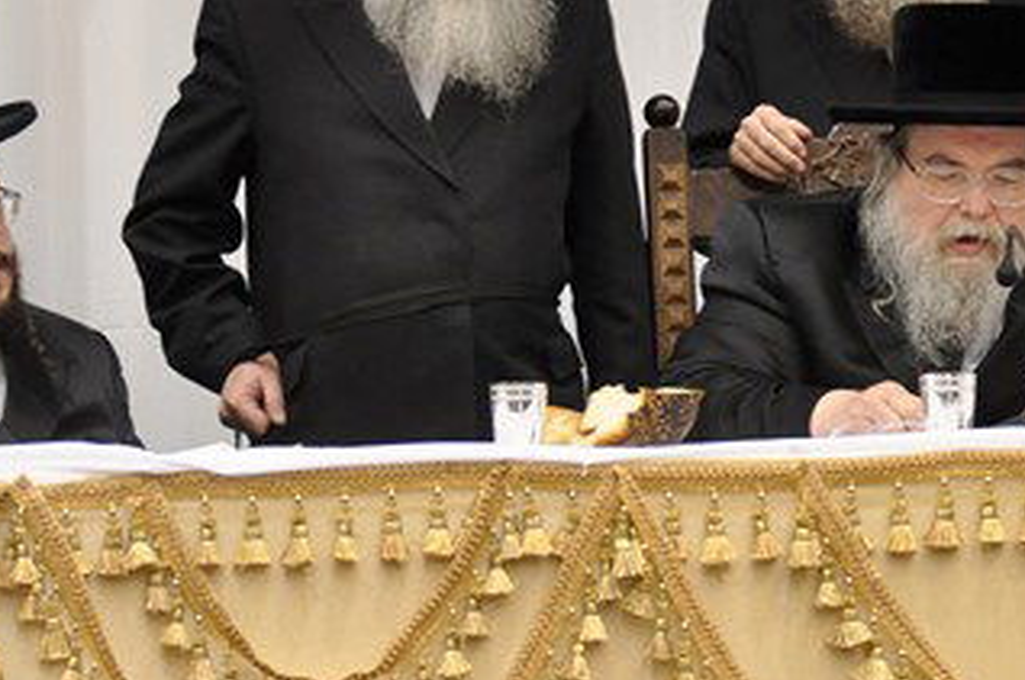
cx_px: 577
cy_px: 127
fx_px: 8358
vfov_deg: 4.7
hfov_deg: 7.0
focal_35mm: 294
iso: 1000
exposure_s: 1/30
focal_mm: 78
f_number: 5.6
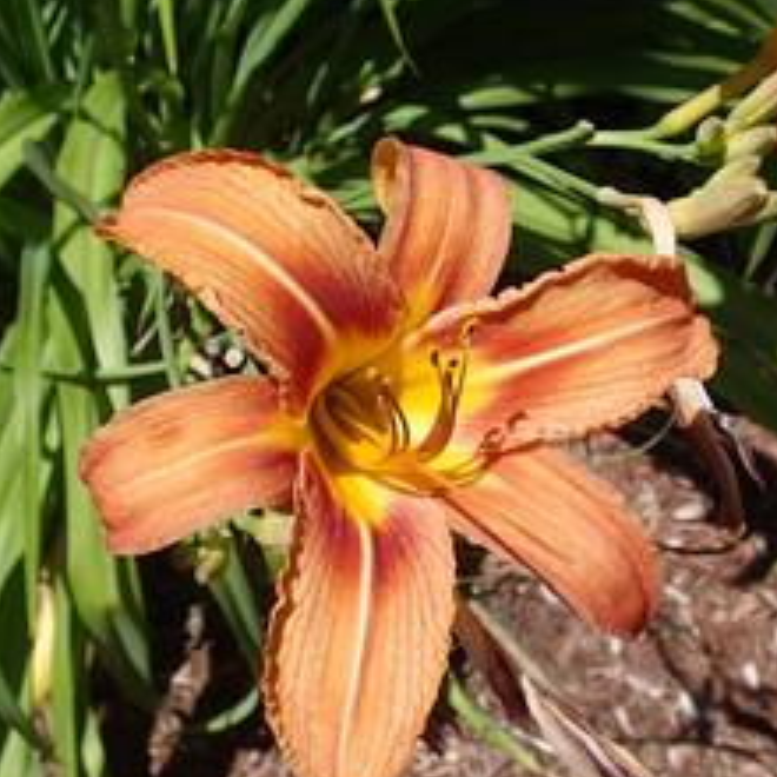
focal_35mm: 58
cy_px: 399
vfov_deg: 29.6
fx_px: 1473
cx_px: 420
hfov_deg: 29.5
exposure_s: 1/200
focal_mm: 5.9
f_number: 9
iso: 100
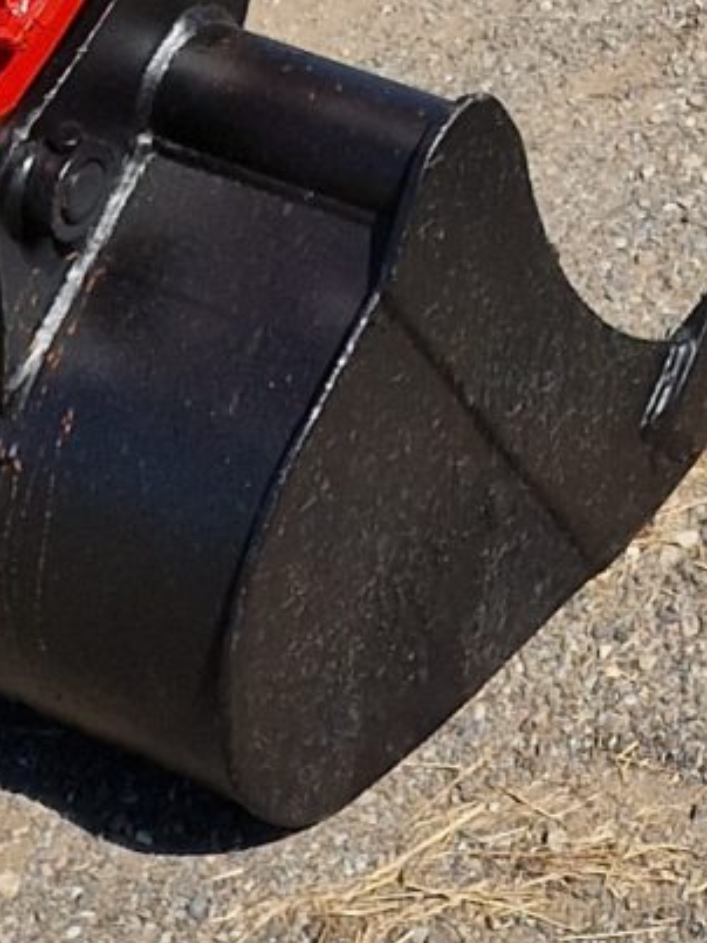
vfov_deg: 11.0
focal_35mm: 146
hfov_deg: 9.6
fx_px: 3978
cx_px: 1353
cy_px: -1460
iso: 50
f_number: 1.8
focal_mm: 5.4
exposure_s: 1/2036
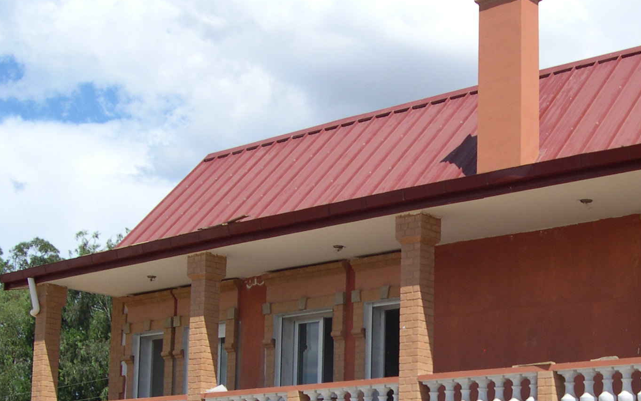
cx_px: 473
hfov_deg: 30.2
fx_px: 1171
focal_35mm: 67
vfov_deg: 19.1
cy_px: 368
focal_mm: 8
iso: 100
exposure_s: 1/214
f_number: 7.6
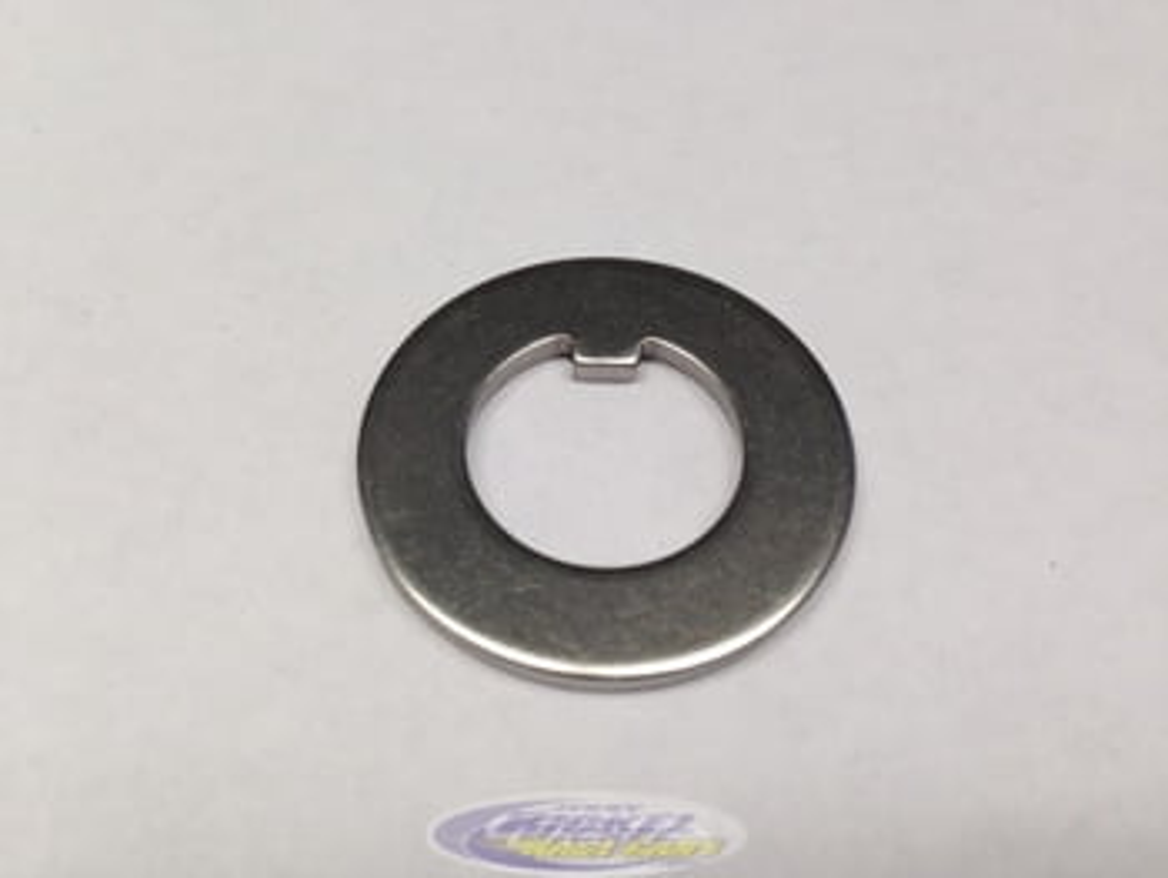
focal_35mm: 33
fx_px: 1114
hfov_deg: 55.3
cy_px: 439
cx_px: 584
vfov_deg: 43.0
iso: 64
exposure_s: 1/40
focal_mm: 4.12
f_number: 2.4
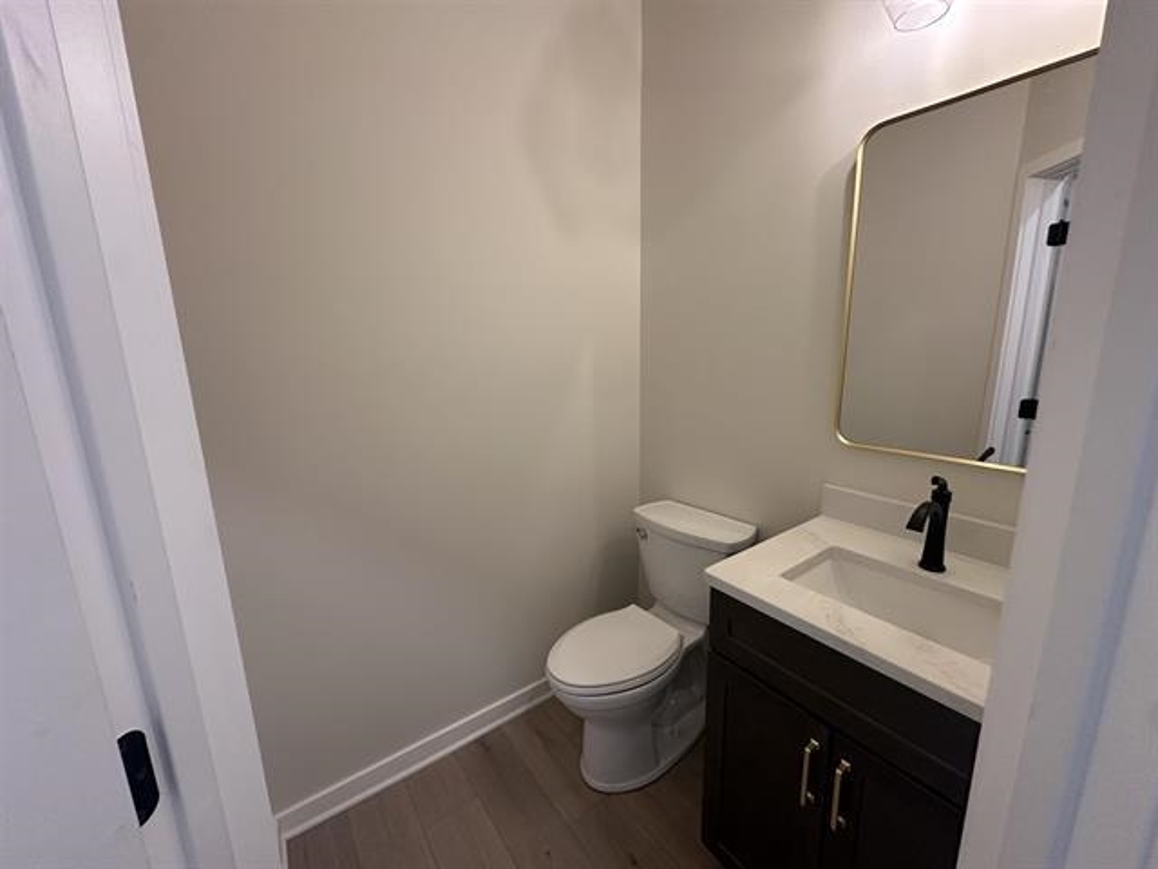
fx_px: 468
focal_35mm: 14
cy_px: 434
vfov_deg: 85.7
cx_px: 579
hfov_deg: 102.1
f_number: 2.2
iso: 160
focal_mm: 2.22
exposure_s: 1/60
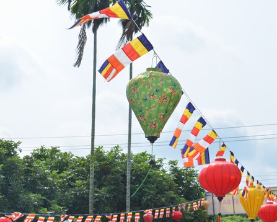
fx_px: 738
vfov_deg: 17.1
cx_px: 151
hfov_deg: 21.2
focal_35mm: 90
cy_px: 111
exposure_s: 1/100
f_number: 11
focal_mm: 66
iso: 100
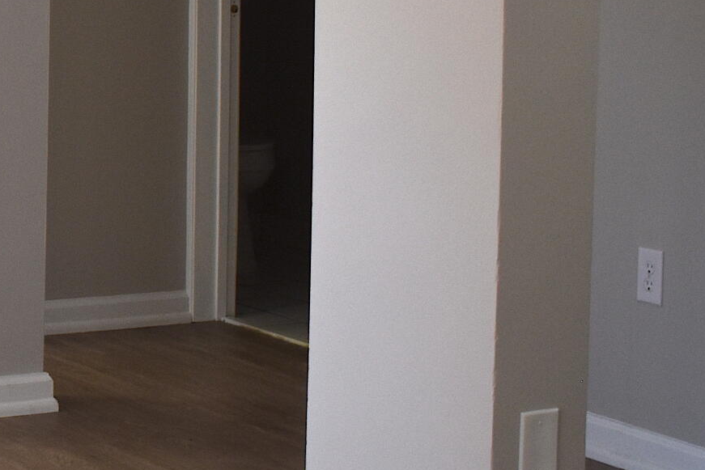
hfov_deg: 15.3
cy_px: 99
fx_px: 2429
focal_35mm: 124
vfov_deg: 11.0
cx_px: -351
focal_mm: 24
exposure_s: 1/100
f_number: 5
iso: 400
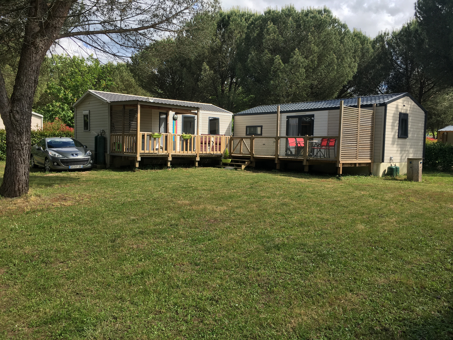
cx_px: 226
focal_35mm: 29
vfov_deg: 48.2
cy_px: 170
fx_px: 380
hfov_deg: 61.7
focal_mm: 4.15
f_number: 2.2
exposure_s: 1/836
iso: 25
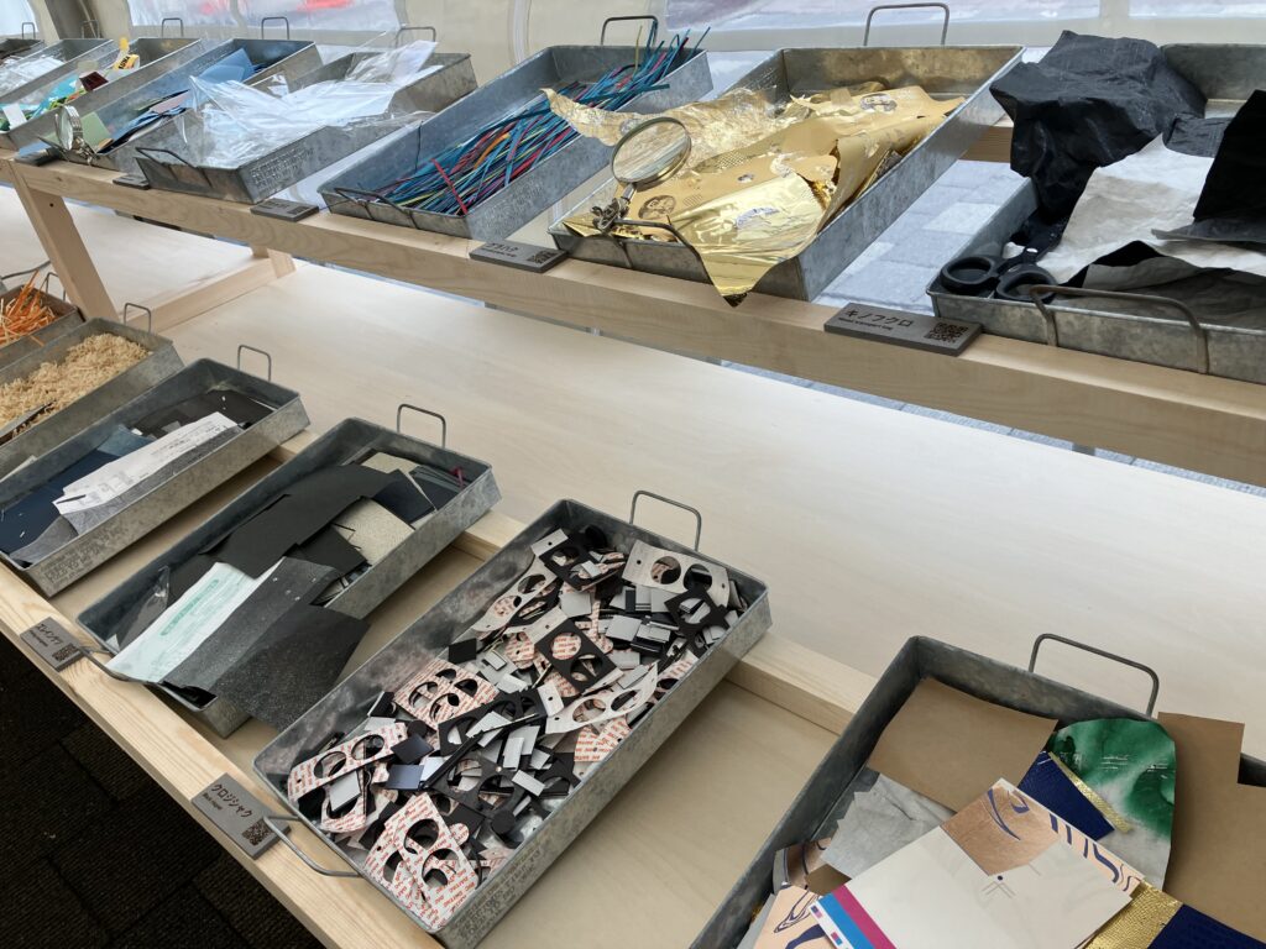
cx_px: 633
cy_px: 474
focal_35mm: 28
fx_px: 1024
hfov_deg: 63.4
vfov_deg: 49.7
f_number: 1.8
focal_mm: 3.99
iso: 32
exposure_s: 1/100
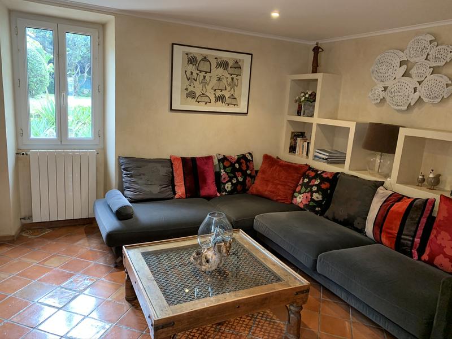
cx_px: 226
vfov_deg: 53.1
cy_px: 170
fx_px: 339
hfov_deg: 67.3
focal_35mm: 26
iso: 250
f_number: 1.8
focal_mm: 4.25
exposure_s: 1/50
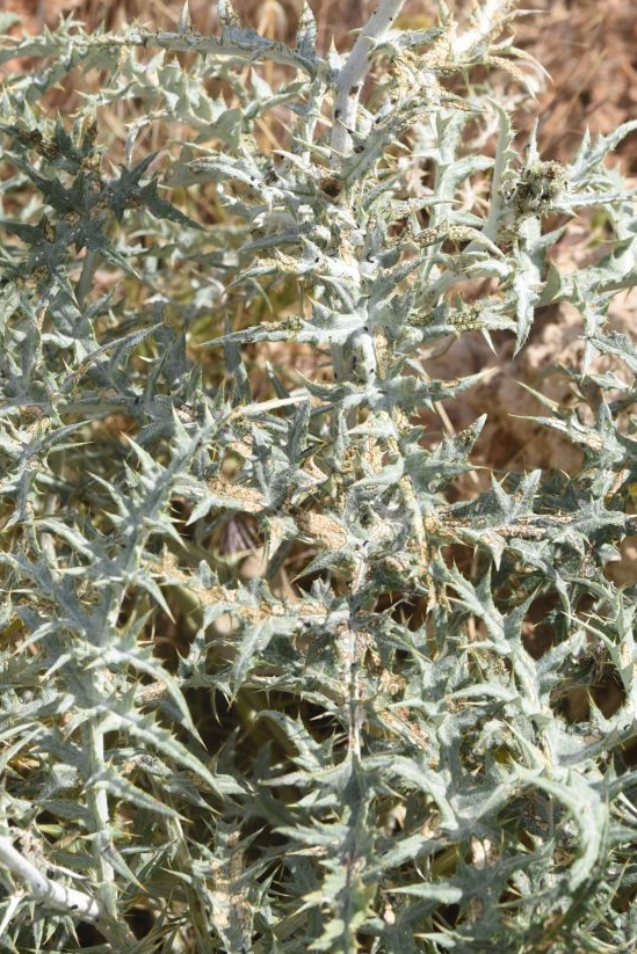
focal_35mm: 79
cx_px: 285
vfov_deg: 25.4
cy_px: 260
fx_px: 2096
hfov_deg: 17.3
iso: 200
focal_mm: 50
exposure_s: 1/200
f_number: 13
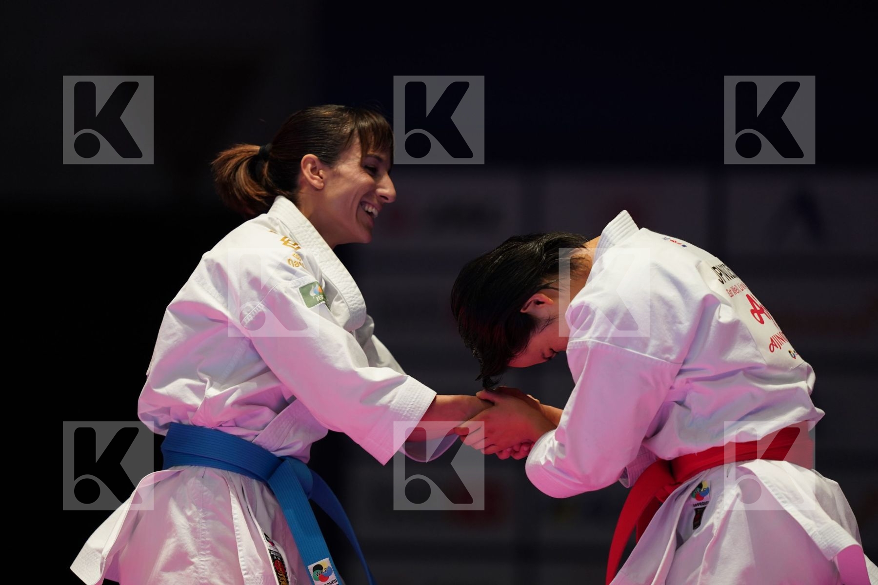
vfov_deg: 3.4
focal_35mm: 400
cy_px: 292
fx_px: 9755
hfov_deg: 5.2
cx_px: 439
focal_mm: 400
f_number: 2.8
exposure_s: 1/500
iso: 1250
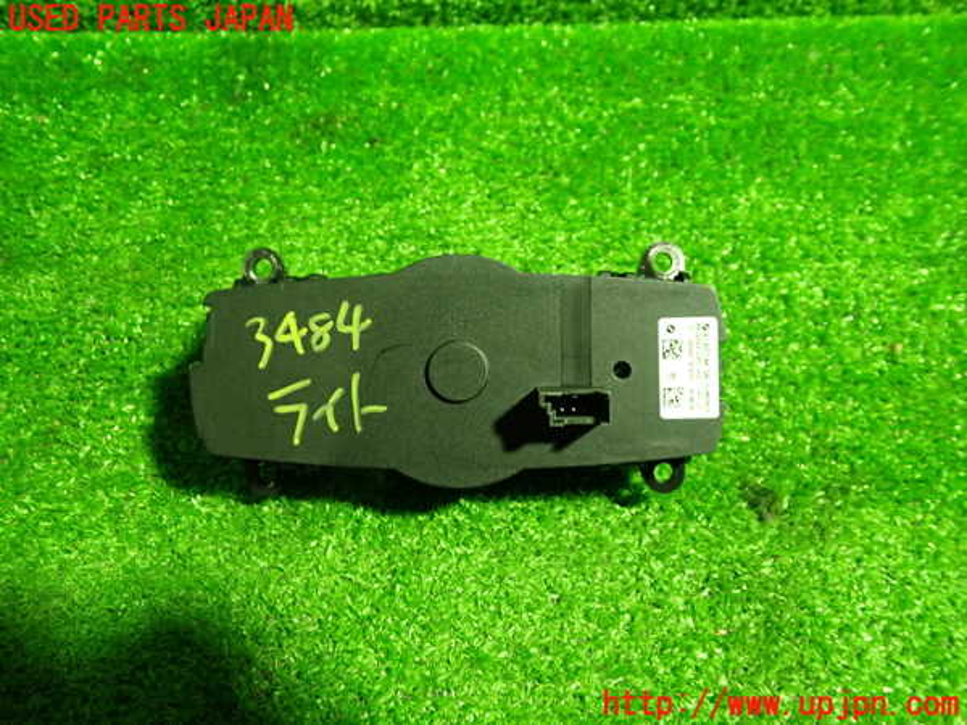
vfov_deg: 46.8
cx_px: 484
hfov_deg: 60.0
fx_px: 838
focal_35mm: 30
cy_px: 362
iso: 500
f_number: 2.3
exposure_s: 1/30
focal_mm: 5.4
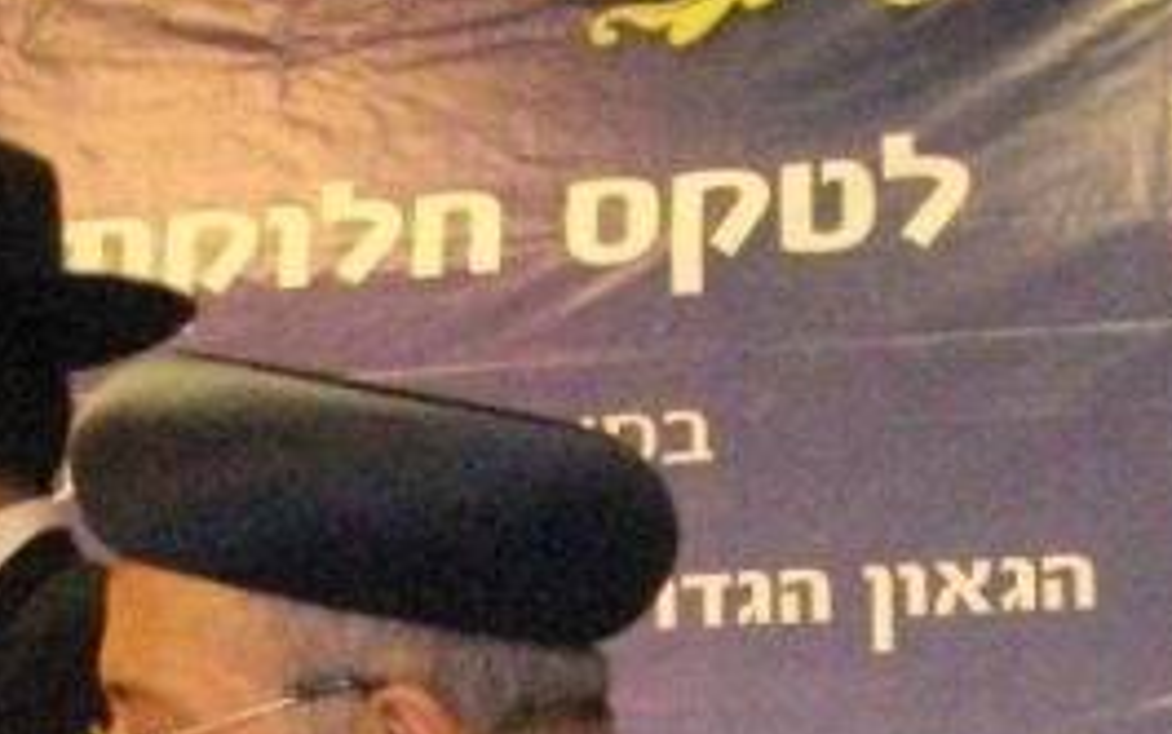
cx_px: 601
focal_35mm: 127
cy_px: 1070
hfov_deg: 16.4
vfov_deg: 10.0
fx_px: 4059
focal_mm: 5.7
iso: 982
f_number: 2.9
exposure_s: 1/50
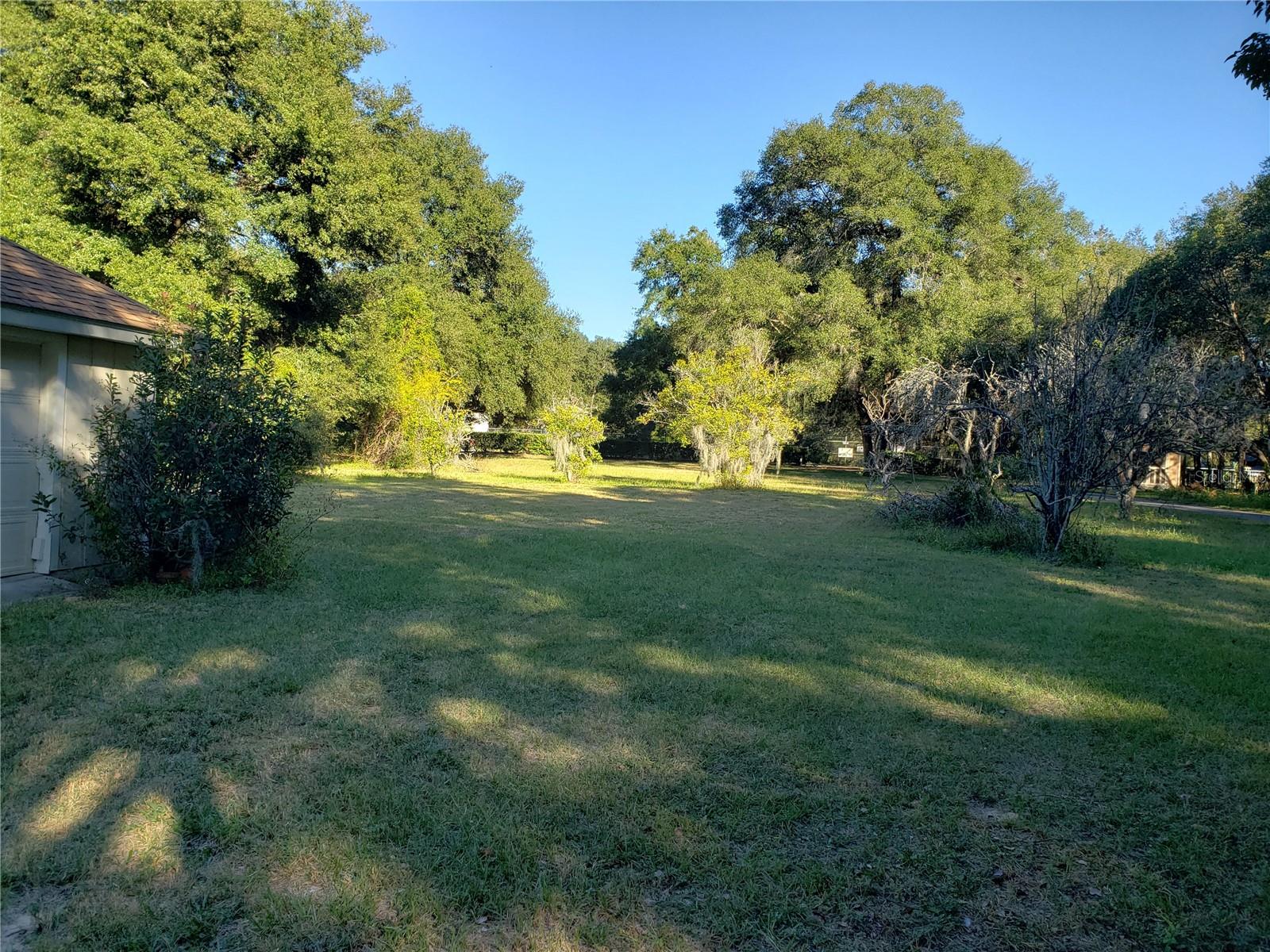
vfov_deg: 53.1
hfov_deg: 67.3
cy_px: 476
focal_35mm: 26
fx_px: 954
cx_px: 635
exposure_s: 1/485
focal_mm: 4.3
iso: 50
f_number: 2.4
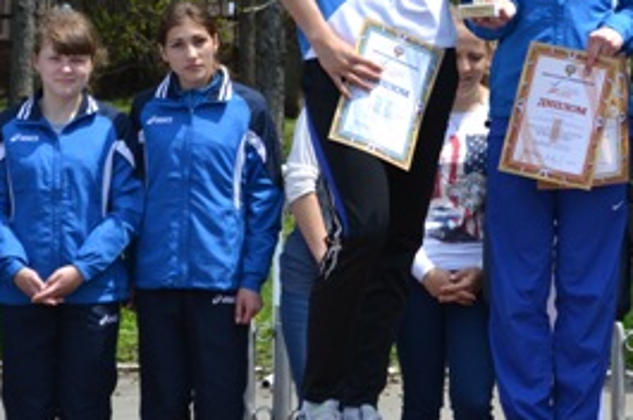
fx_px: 3286
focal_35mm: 187
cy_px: 60
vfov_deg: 7.3
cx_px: 585
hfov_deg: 10.9
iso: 400
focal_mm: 55
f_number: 5.6
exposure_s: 1/1000
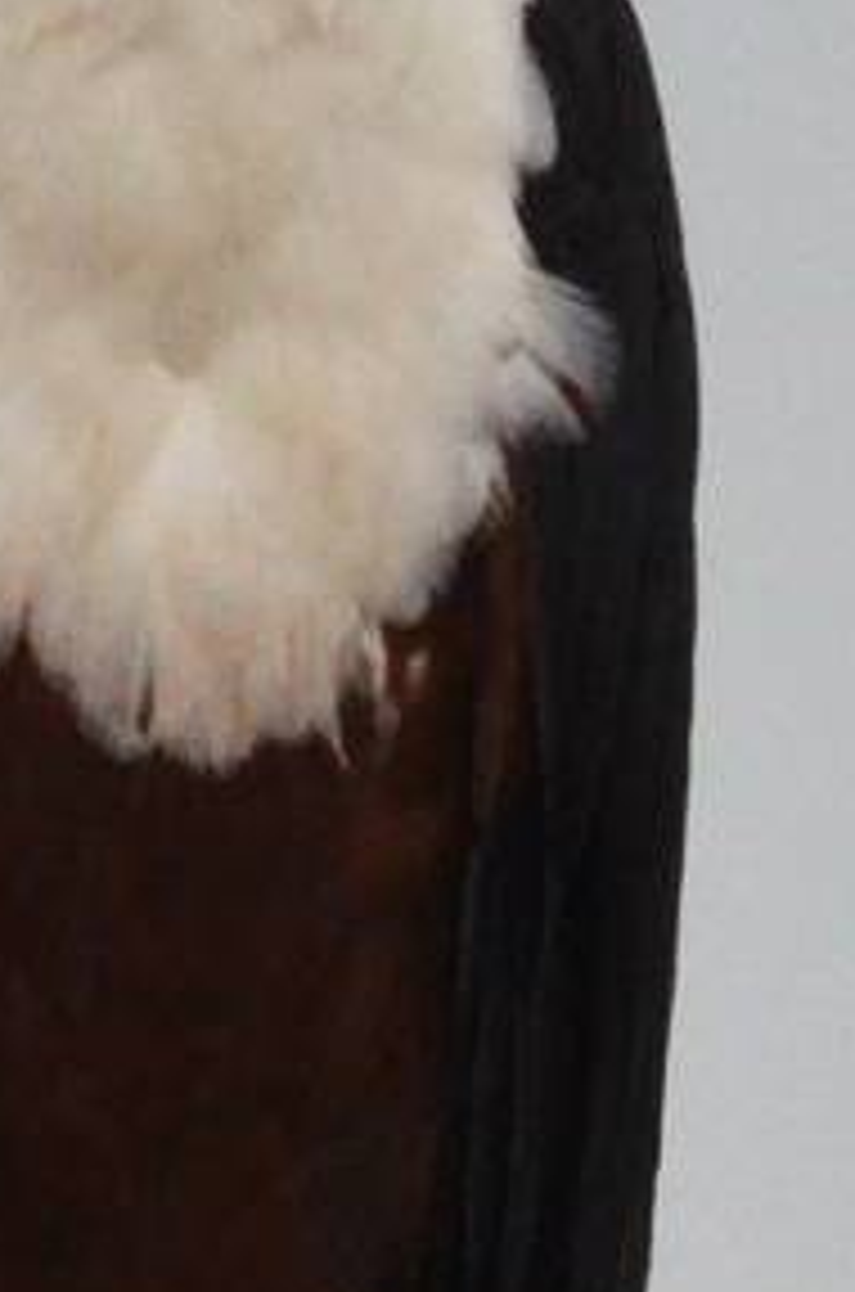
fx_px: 149804
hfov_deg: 0.3
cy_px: 2071
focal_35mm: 4185
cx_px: 1055
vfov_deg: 0.5
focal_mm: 500
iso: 2500
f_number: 13
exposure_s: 1/2500
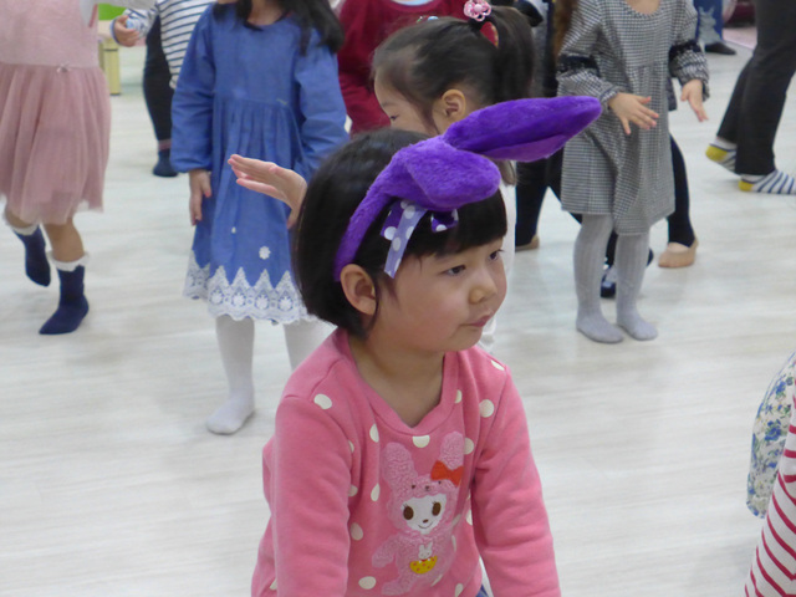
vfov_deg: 18.4
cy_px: 298
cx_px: 398
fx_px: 1840
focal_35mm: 80
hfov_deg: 24.4
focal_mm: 15.7
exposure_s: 1/500
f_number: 2.2
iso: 1600
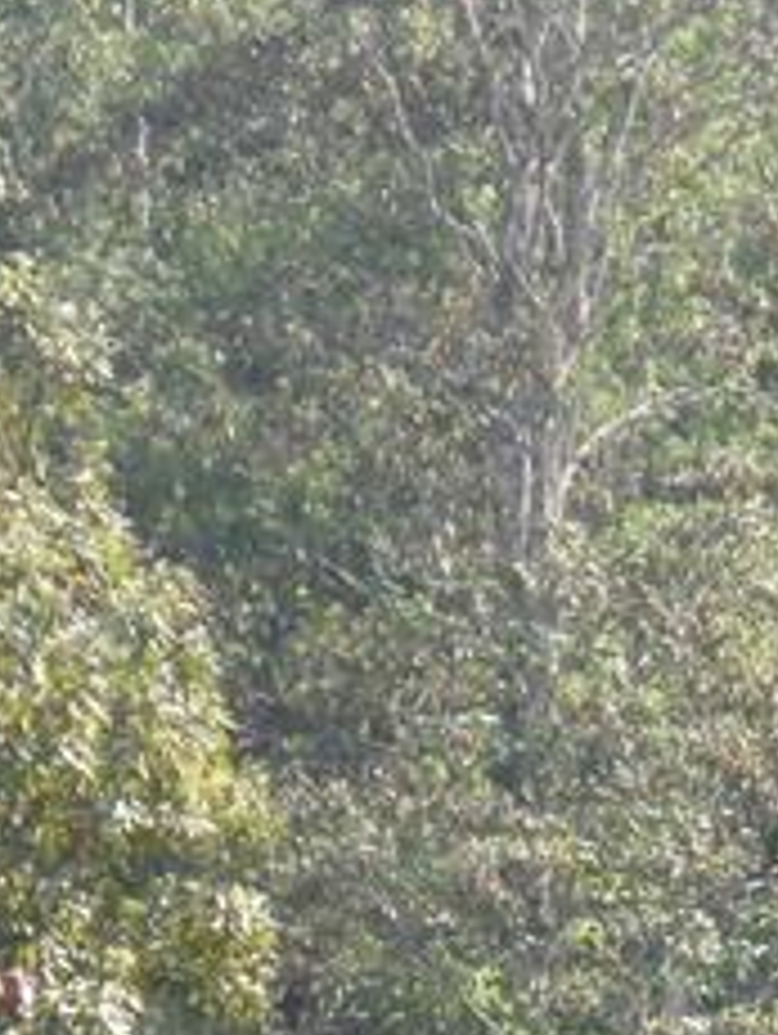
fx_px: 11366
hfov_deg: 3.9
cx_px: 1007
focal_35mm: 380
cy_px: 1089
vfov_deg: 5.2
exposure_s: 1/125
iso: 80
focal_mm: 20.1
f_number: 5
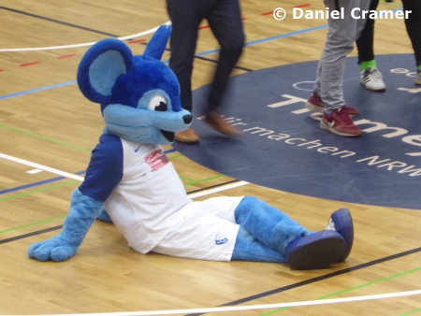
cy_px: 158
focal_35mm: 300
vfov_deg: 5.0
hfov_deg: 6.6
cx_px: 210
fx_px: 3651
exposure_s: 1/20
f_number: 5.8
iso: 400
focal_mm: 53.8
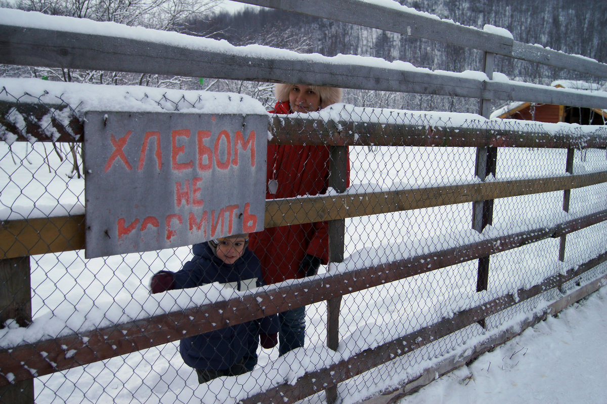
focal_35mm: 36
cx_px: 304
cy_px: 202
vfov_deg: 36.8
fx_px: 606
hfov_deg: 53.2
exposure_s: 1/60
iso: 400
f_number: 5
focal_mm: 24
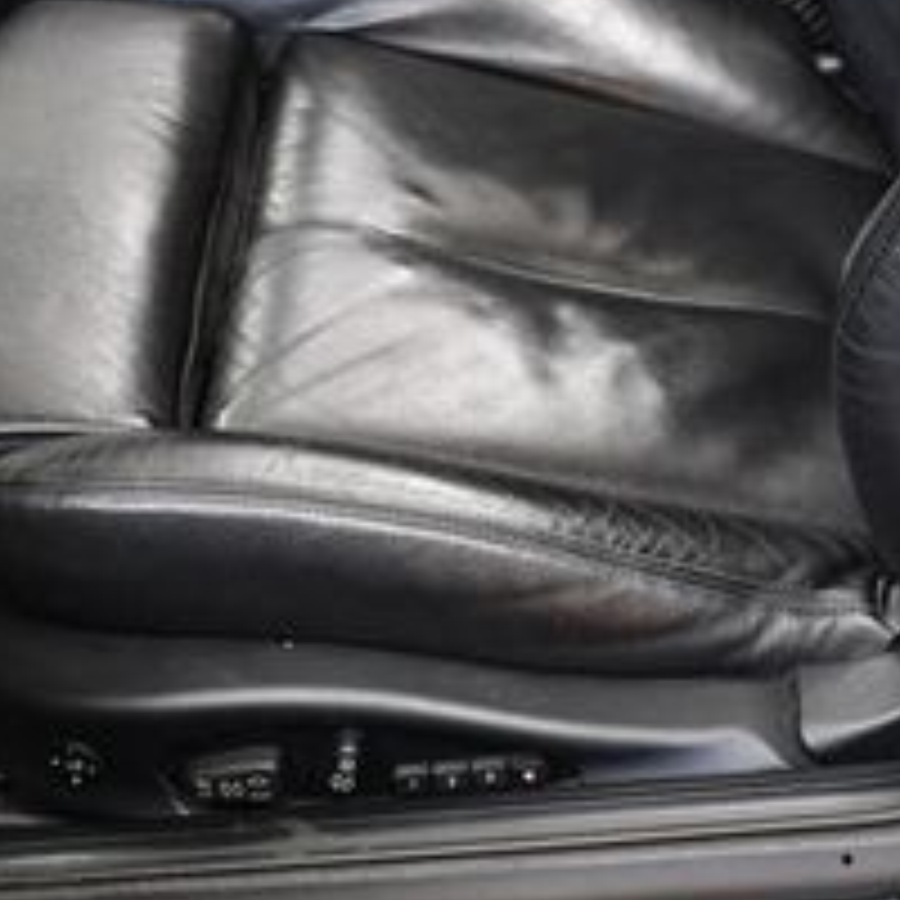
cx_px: 621
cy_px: 680
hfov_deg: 17.7
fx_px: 2883
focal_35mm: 98
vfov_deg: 17.6
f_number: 3.5
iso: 1800
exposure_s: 1/125
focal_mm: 18
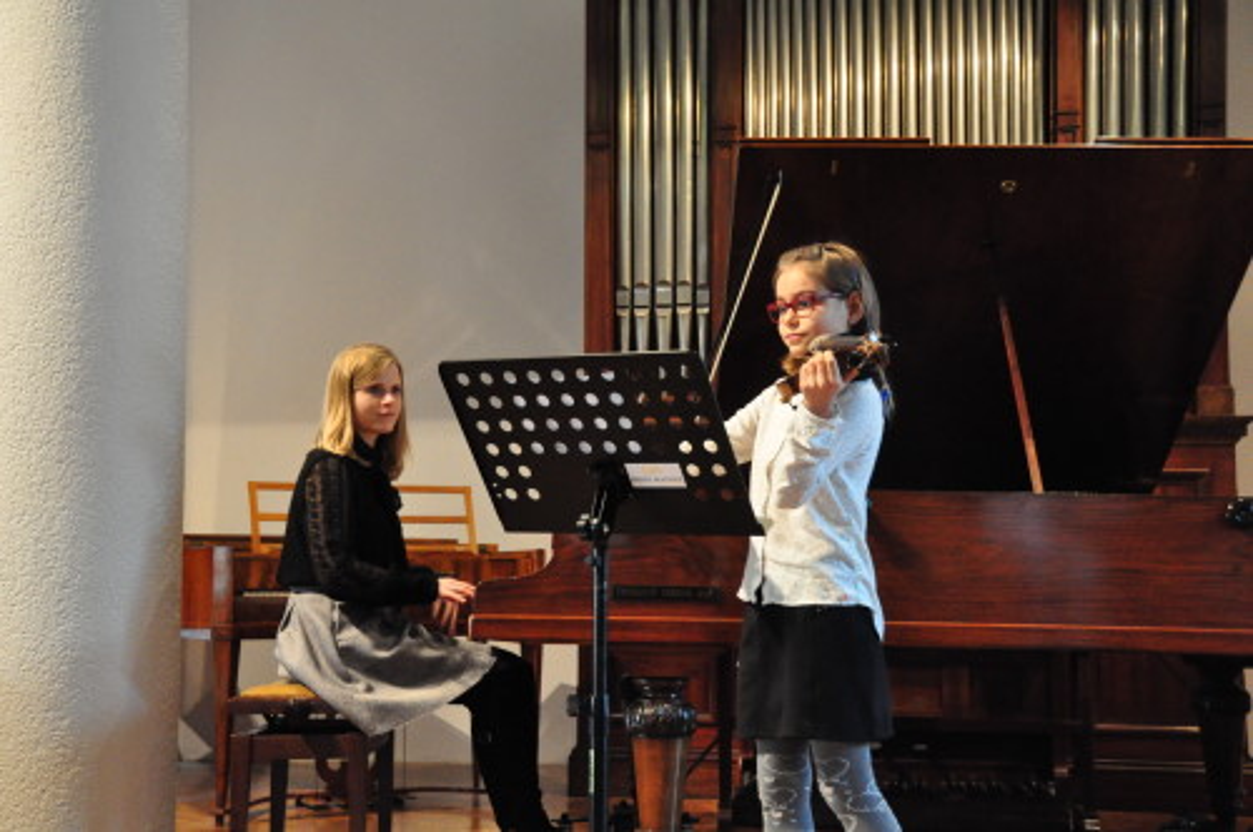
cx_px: 626
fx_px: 1825
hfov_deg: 37.9
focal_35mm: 52
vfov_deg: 25.7
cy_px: 416
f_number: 4.2
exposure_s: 1/60
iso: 3200
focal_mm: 35
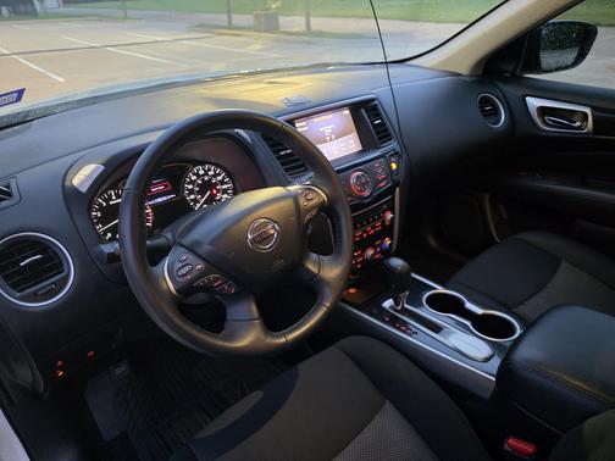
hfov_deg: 73.9
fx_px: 409
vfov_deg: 58.9
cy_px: 230
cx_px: 308
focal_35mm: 23
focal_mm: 6.3
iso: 1600
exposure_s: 1/40
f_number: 1.7
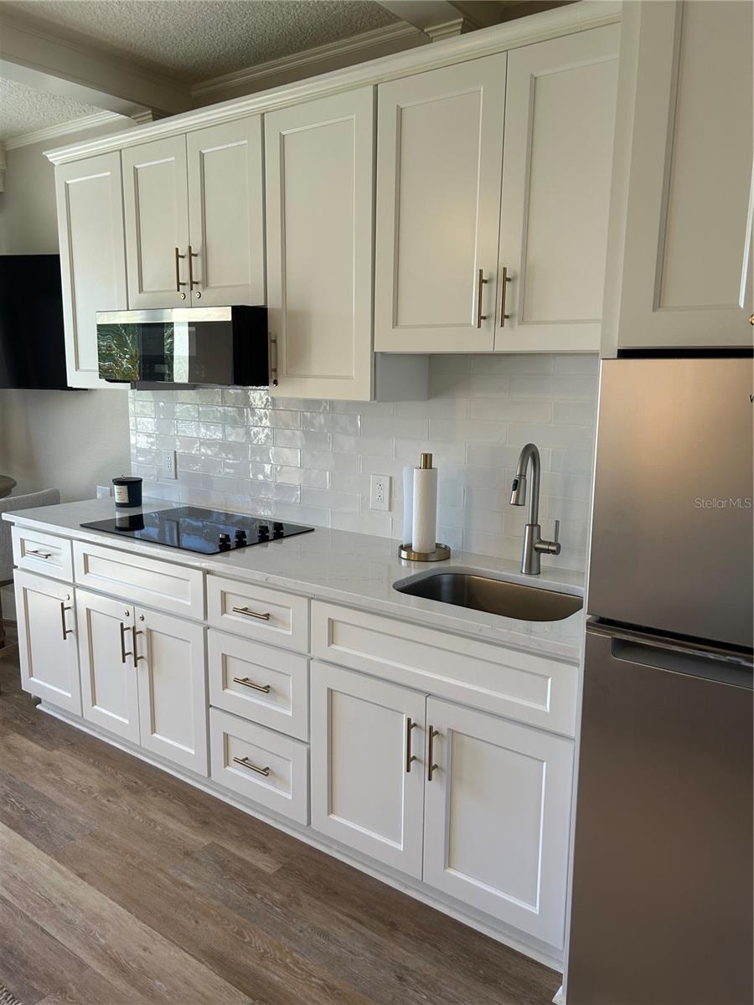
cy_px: 502
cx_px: 377
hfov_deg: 53.1
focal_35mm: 26
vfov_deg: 67.3
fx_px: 755
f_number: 1.5
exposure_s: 1/120
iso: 80
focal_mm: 5.7
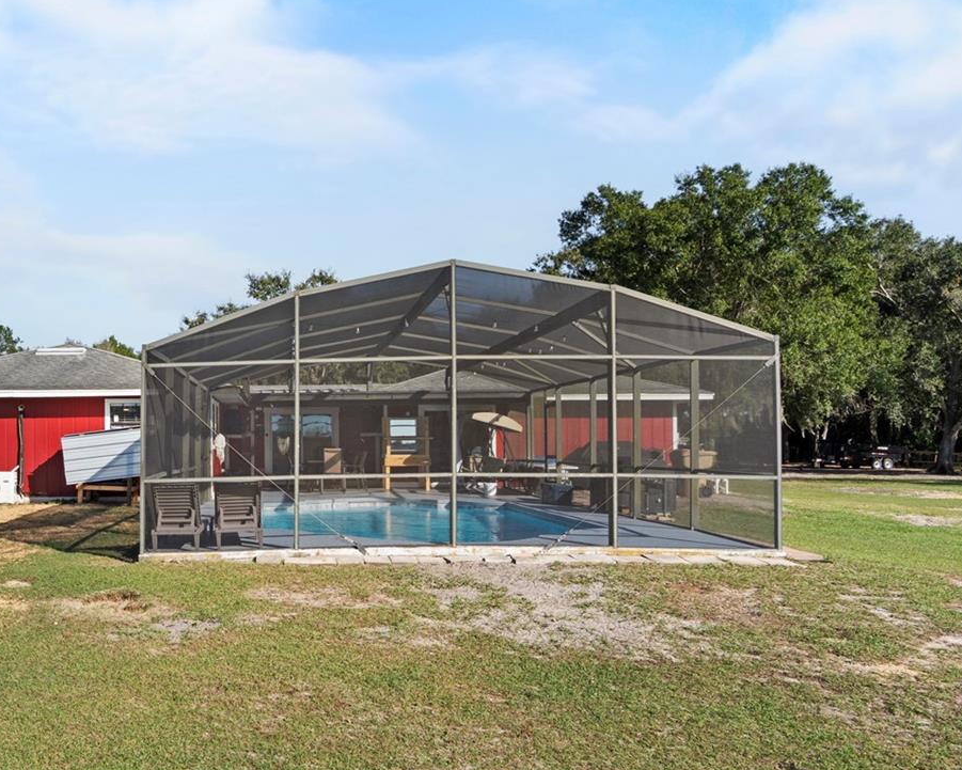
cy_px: 443
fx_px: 854
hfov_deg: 55.2
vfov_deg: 48.3
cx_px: 209
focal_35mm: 30
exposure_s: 1/60
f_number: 8
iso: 100
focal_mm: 12
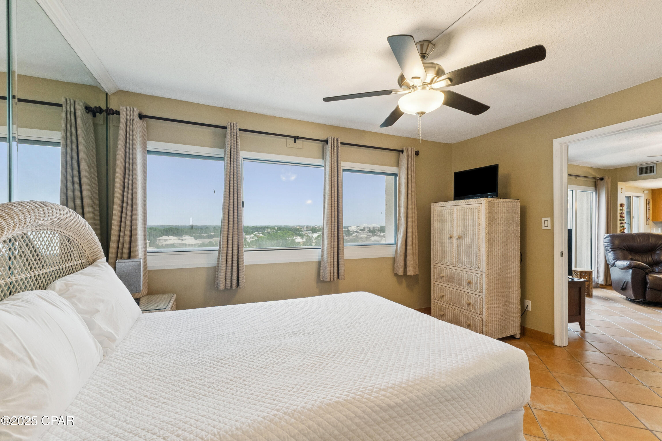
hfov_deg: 100.4
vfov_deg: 77.3
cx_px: 331
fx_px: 276
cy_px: 220
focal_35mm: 15
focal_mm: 10
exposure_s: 1/30
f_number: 8
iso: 320
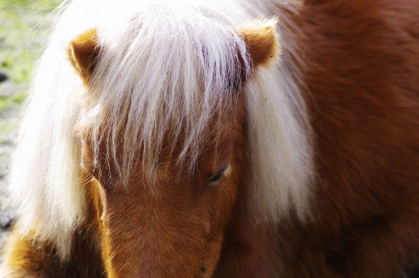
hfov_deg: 7.8
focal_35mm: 264
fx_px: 3068
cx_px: 206
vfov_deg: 5.2
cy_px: 197
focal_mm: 90
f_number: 2.8
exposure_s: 1/200
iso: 100
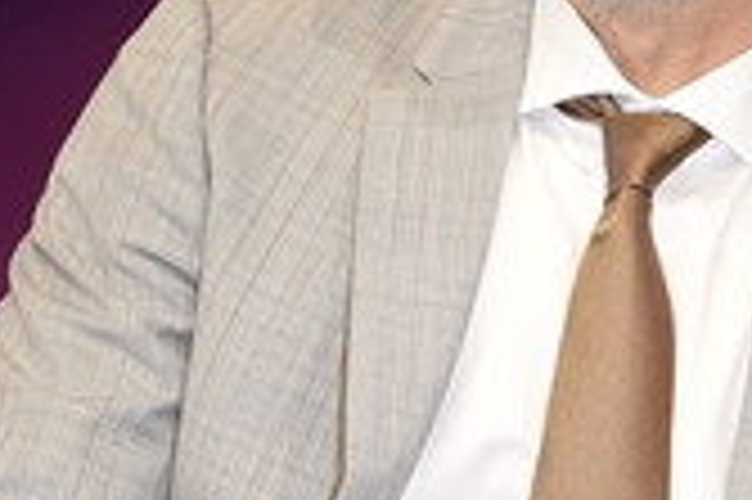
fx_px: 2087
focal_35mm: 100
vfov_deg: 13.4
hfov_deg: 20.1
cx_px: 664
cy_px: -59
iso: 2000
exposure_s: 1/160
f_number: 5.6
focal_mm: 37
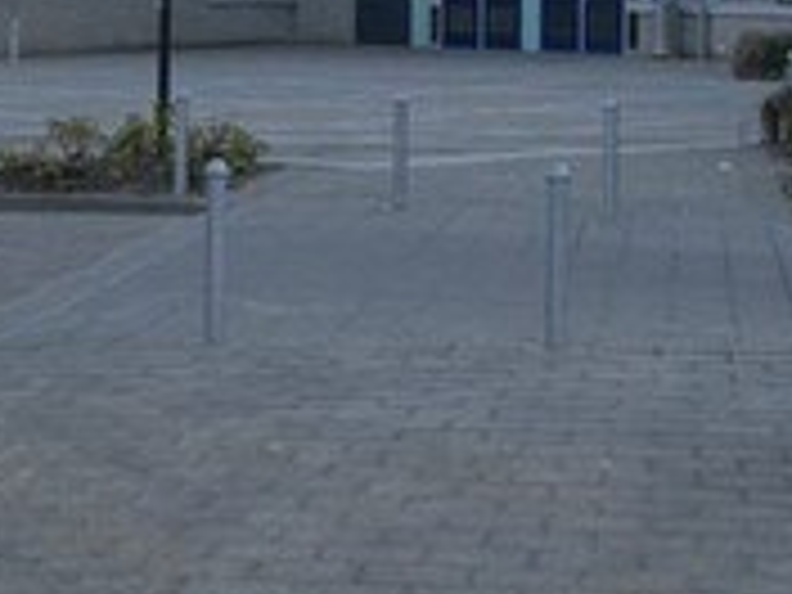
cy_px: -270
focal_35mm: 138
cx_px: 454
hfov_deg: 14.3
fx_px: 3157
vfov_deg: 10.4
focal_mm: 28
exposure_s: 1/160
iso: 160
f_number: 4
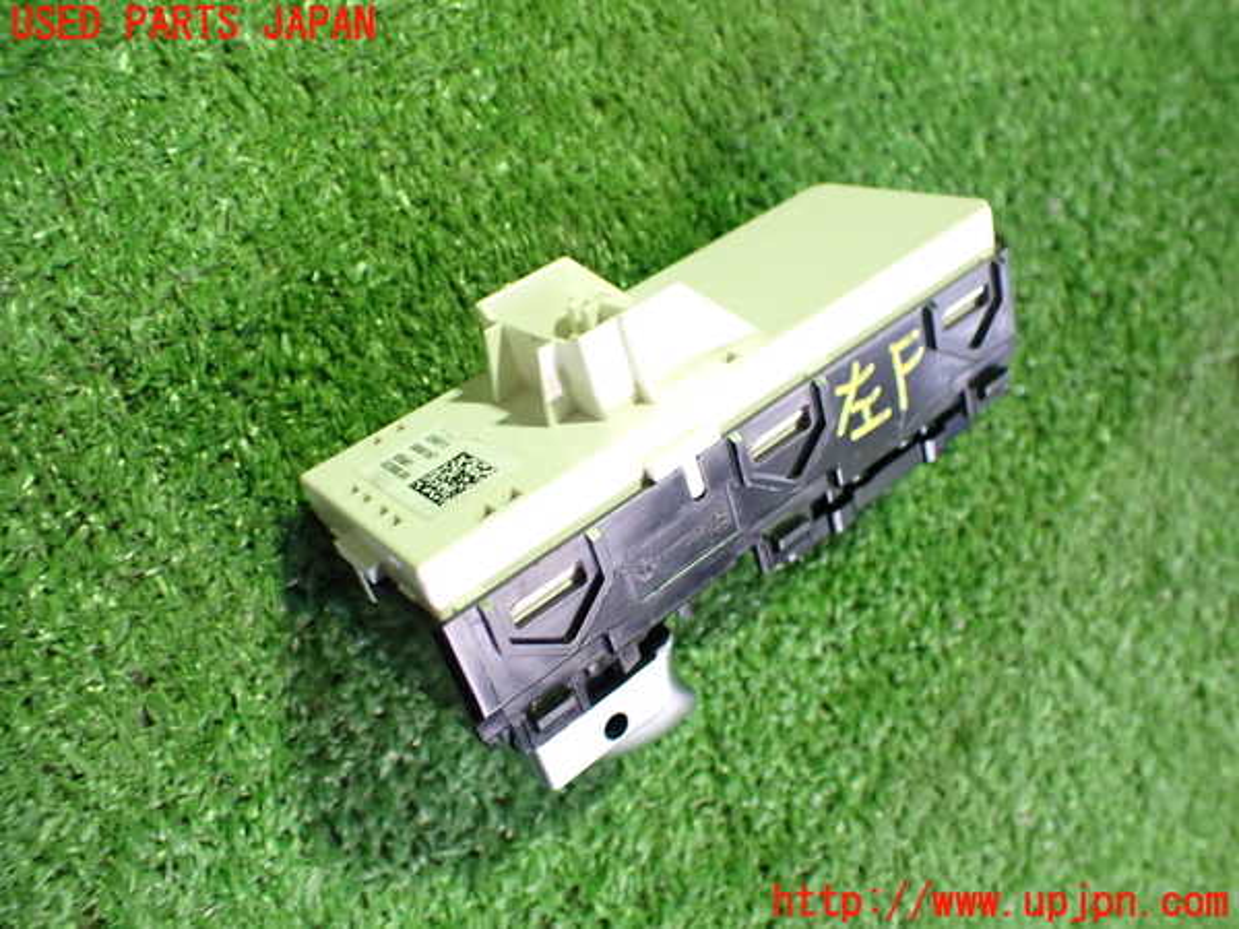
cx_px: 620
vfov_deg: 46.8
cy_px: 464
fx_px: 1074
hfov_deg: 60.0
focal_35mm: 30
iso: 800
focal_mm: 5.4
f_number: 2.3
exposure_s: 1/30
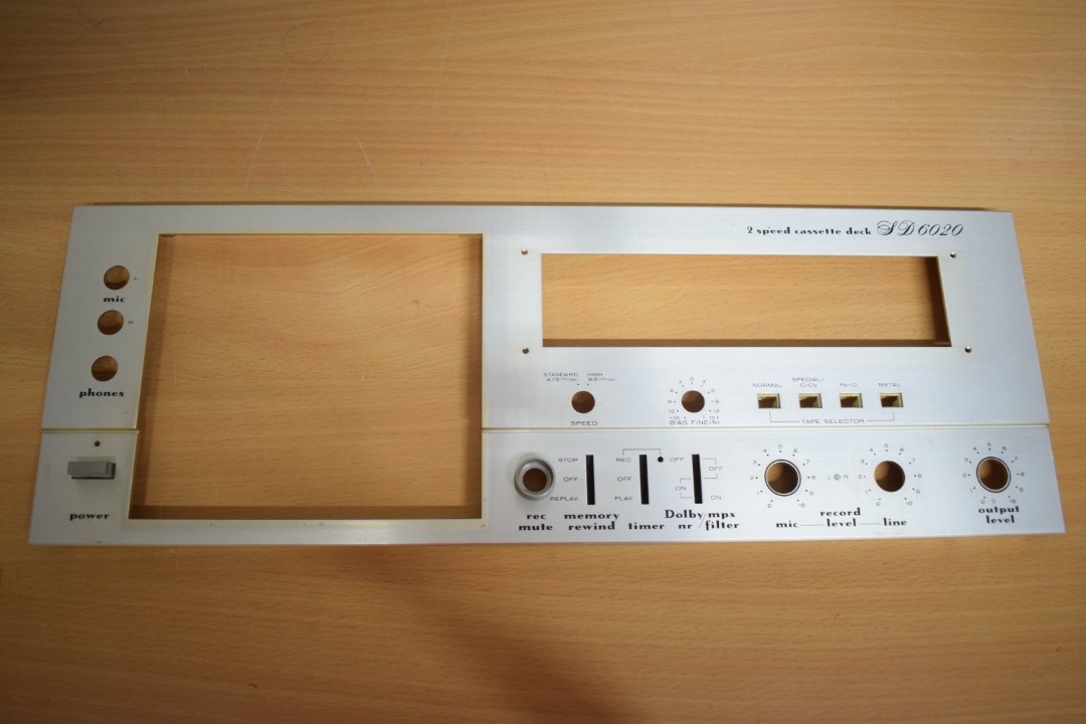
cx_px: 543
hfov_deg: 59.5
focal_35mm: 32
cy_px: 362
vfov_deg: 41.7
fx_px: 950
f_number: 4
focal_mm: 21
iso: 1250
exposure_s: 1/125
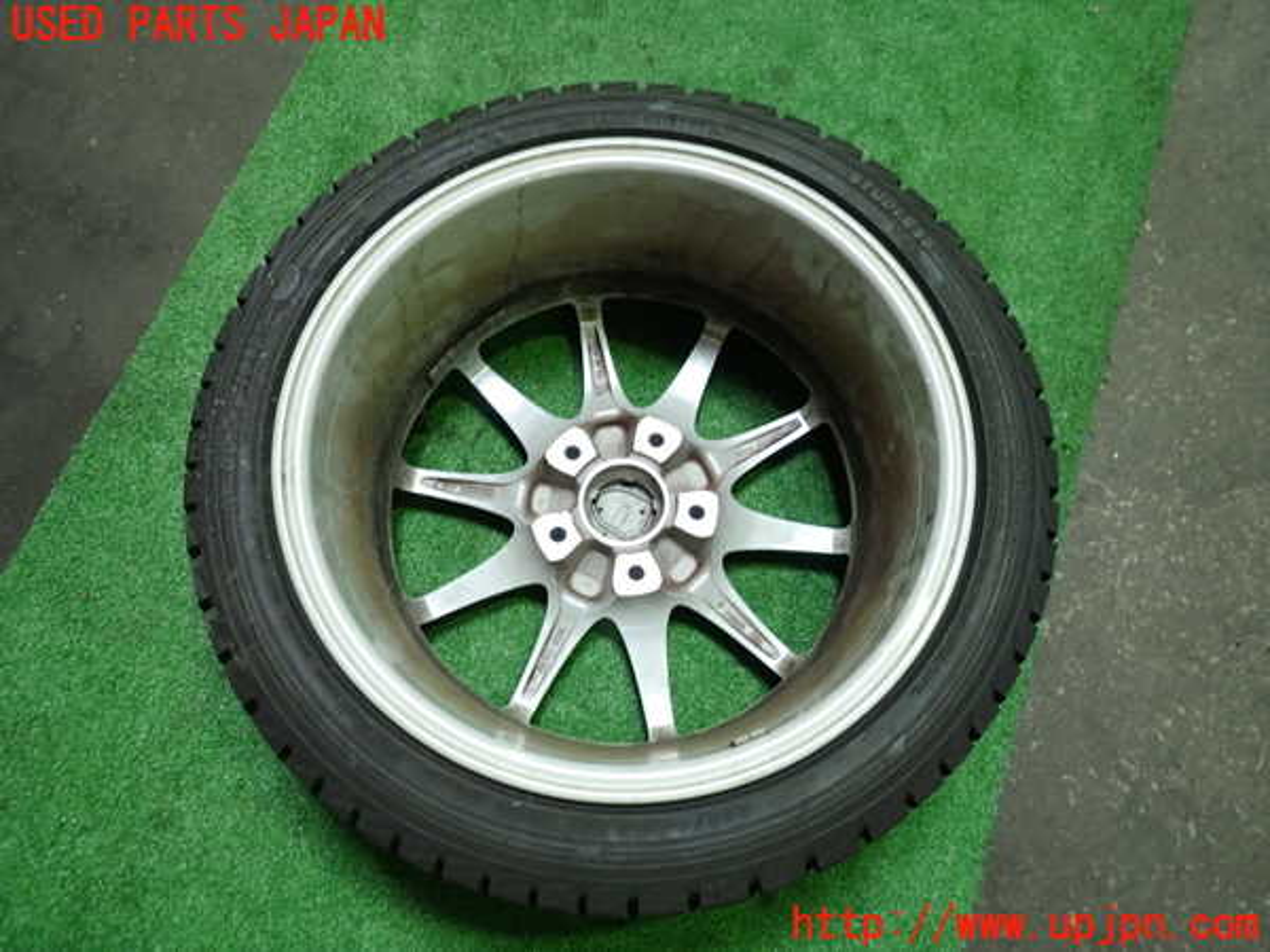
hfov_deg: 69.4
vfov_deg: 54.9
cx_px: 635
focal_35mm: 25
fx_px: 917
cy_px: 476
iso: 200
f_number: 2
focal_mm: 4.5
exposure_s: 1/50
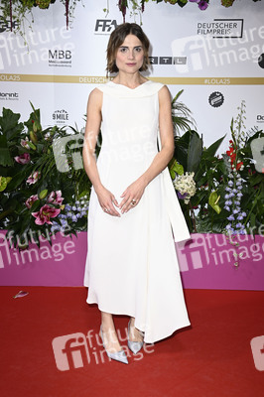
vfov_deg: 38.2
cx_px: 132
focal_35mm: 52
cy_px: 198
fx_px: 573
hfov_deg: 25.9
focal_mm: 52
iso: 640
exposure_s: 1/250
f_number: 6.3
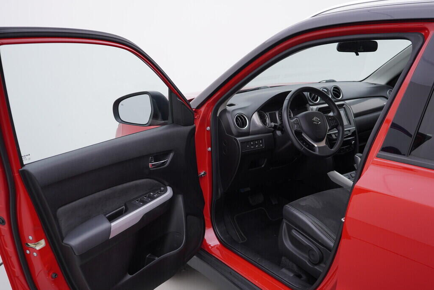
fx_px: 434
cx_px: 217
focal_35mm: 36
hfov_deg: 53.1
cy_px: 145
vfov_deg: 36.9
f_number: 3.5
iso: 125
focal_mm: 24
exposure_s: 1/60
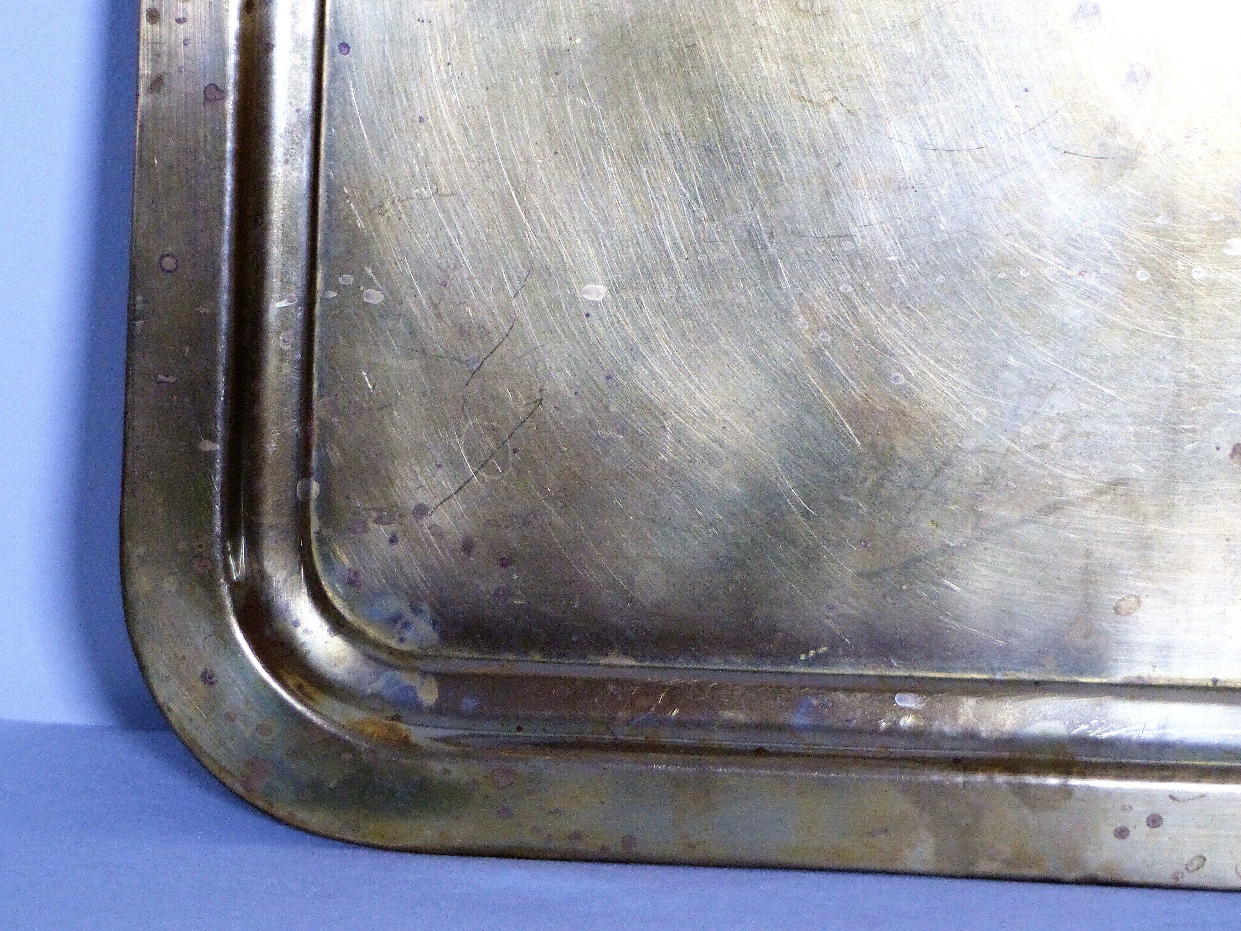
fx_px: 6812
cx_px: 620
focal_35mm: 190
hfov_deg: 10.4
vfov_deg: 7.8
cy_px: 466
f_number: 2.8
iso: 400
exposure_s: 1/30
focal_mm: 31.1
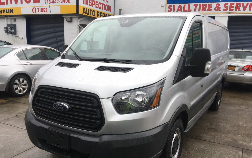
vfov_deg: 39.3
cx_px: 123
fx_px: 220
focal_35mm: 32
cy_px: 95
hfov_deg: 59.6
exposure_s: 1/291
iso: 25
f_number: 2.2
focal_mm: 4.15
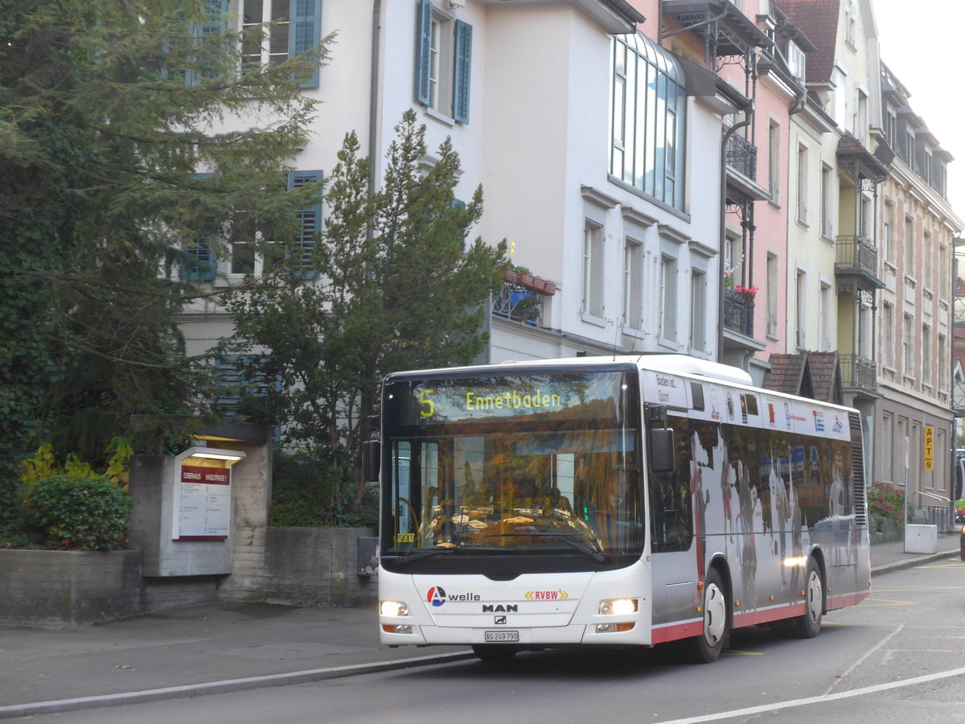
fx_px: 2397
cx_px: 482
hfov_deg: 22.8
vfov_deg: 17.2
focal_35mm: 86
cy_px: 362
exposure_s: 1/80
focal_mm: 17
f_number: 4.5
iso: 250
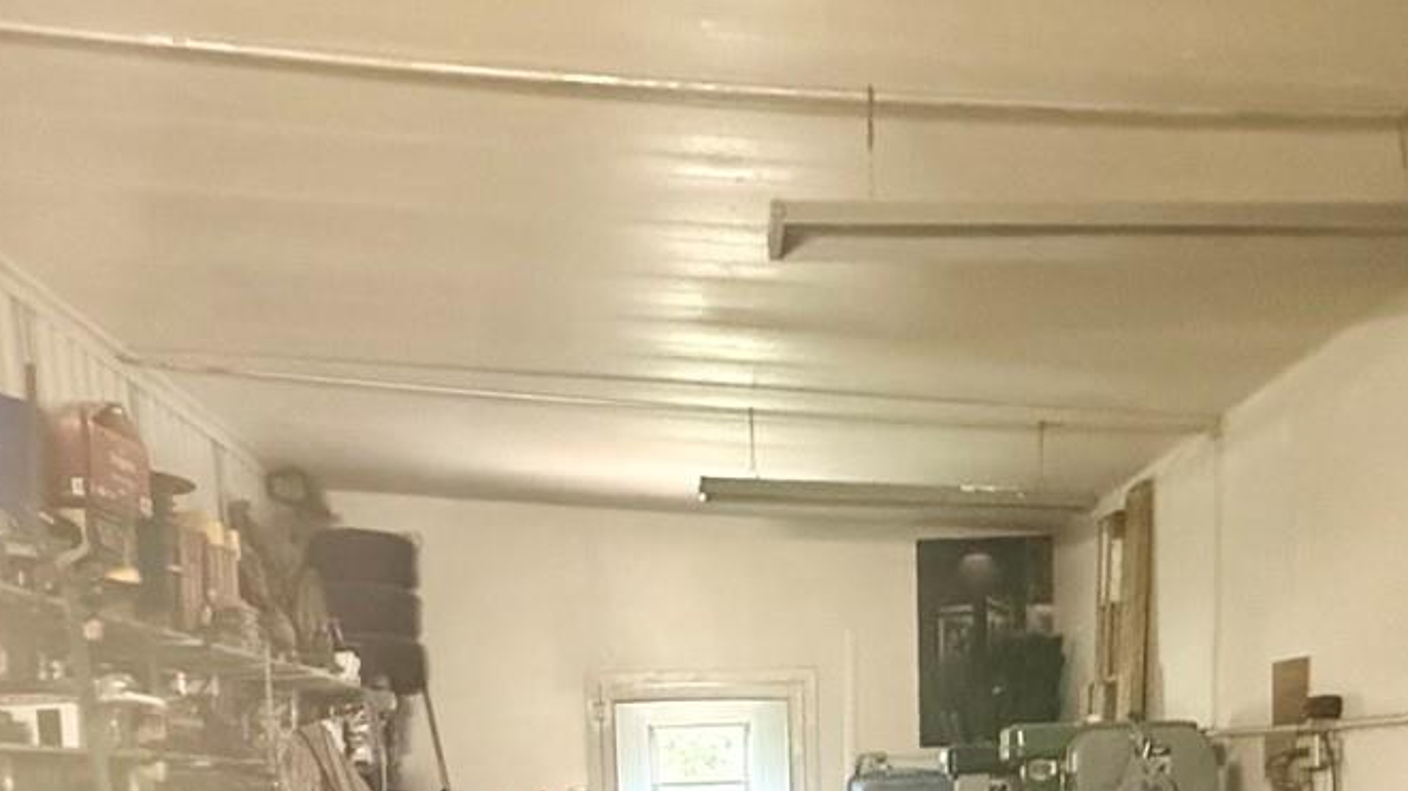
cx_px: 753
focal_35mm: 37
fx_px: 1381
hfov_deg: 54.0
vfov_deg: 27.7
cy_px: 970
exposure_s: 1/52
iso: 1250
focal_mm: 2.22
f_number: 2.2
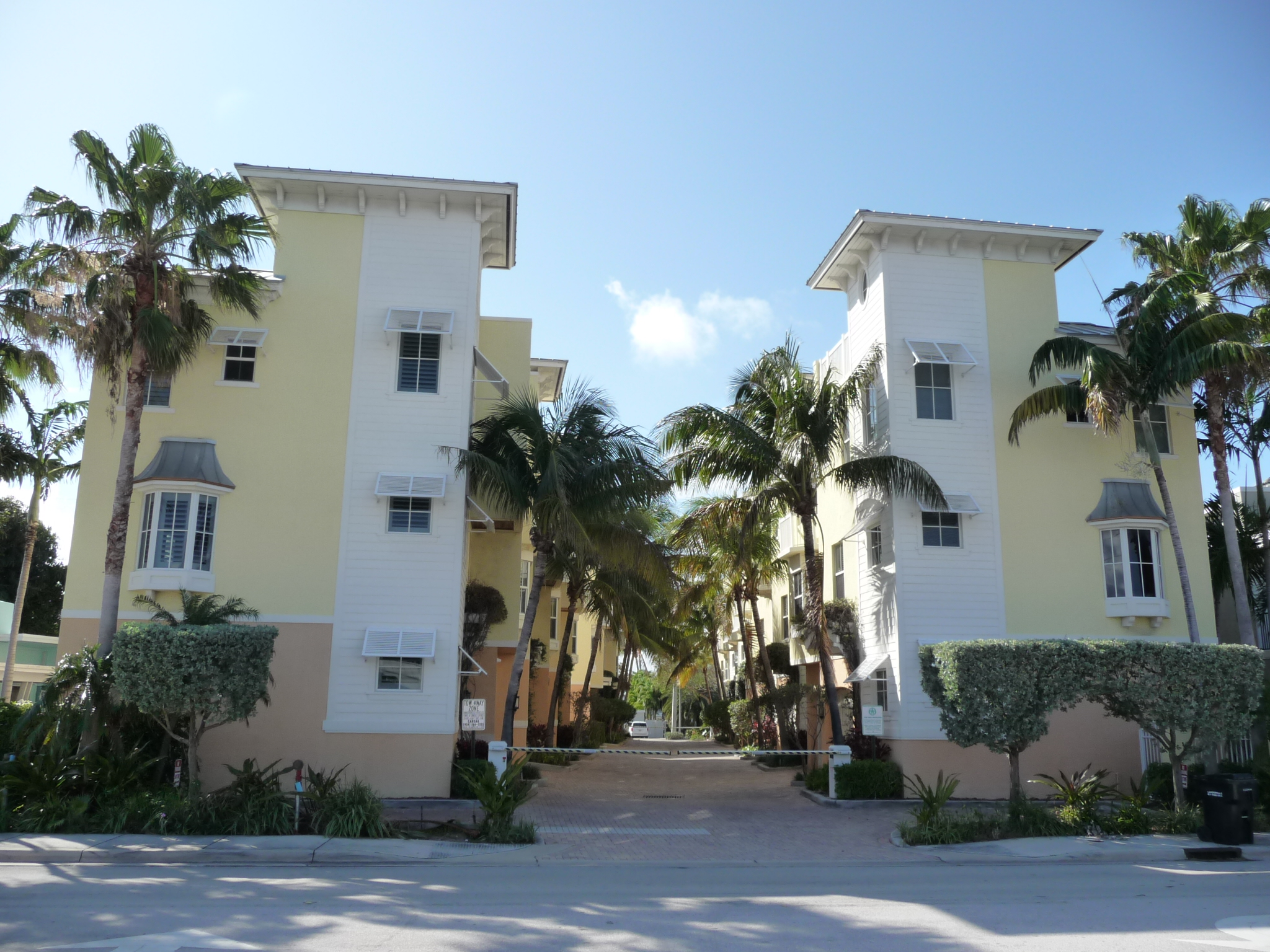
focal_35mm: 28
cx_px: 635
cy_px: 476
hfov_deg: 63.4
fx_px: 1027
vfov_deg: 49.7
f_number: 3.3
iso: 160
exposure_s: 1/800
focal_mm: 4.7
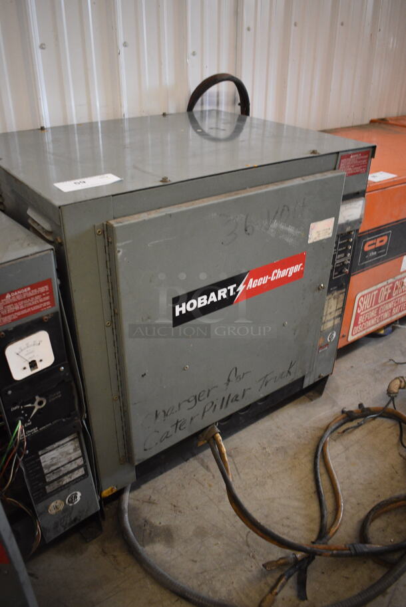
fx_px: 456
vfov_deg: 67.3
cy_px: 304
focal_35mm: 27
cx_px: 203
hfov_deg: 48.0
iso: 1600
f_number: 3.5
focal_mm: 18
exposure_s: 1/125
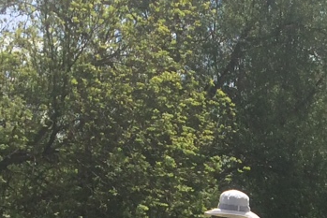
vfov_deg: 9.2
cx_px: 447
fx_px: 1281
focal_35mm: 141
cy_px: 428
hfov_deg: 13.9
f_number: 2.2
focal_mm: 4.15
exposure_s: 1/1866
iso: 32
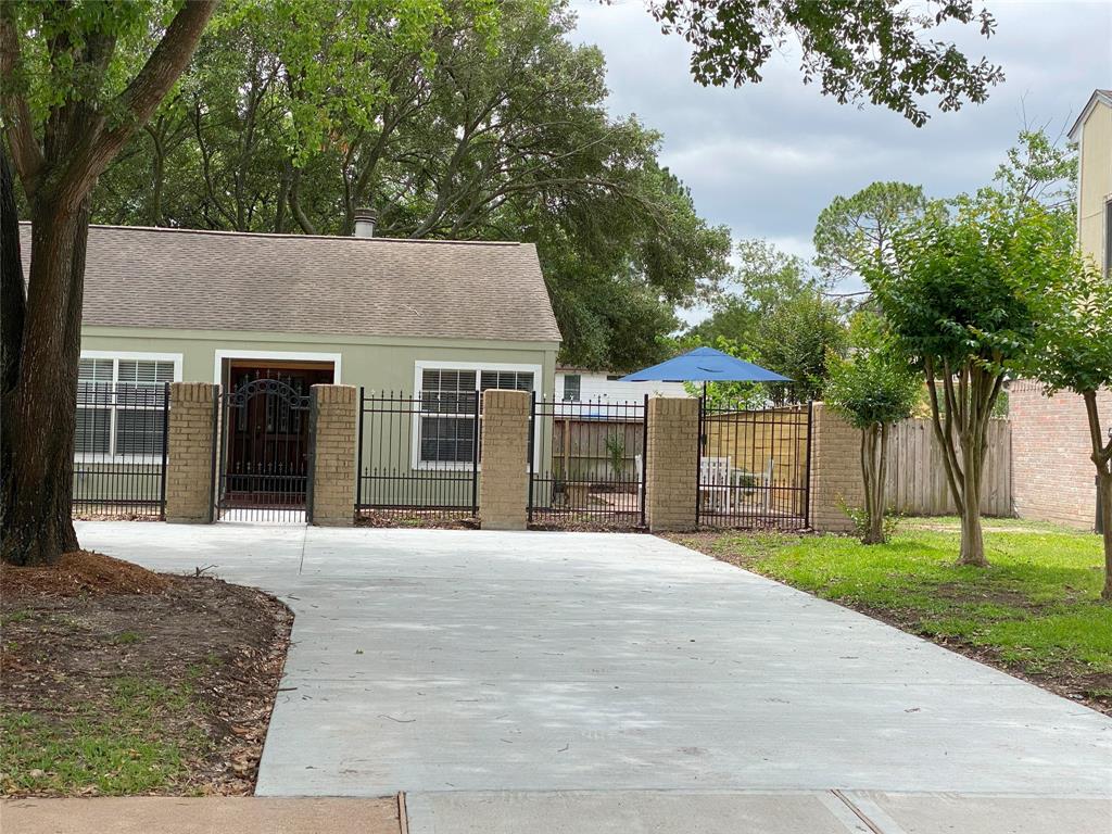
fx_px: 1670
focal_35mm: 52
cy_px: 417
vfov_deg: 28.0
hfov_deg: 36.8
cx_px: 556
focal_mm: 6
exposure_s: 1/826
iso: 20
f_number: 2
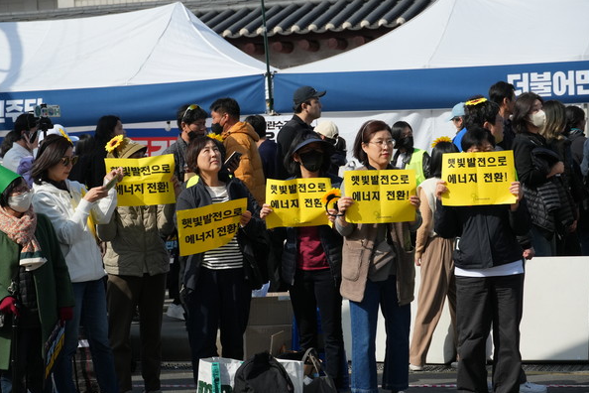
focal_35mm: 106
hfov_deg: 19.3
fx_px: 1734
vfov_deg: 12.9
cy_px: 196
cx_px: 294
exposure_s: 1/5000
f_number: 5.6
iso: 800
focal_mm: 70
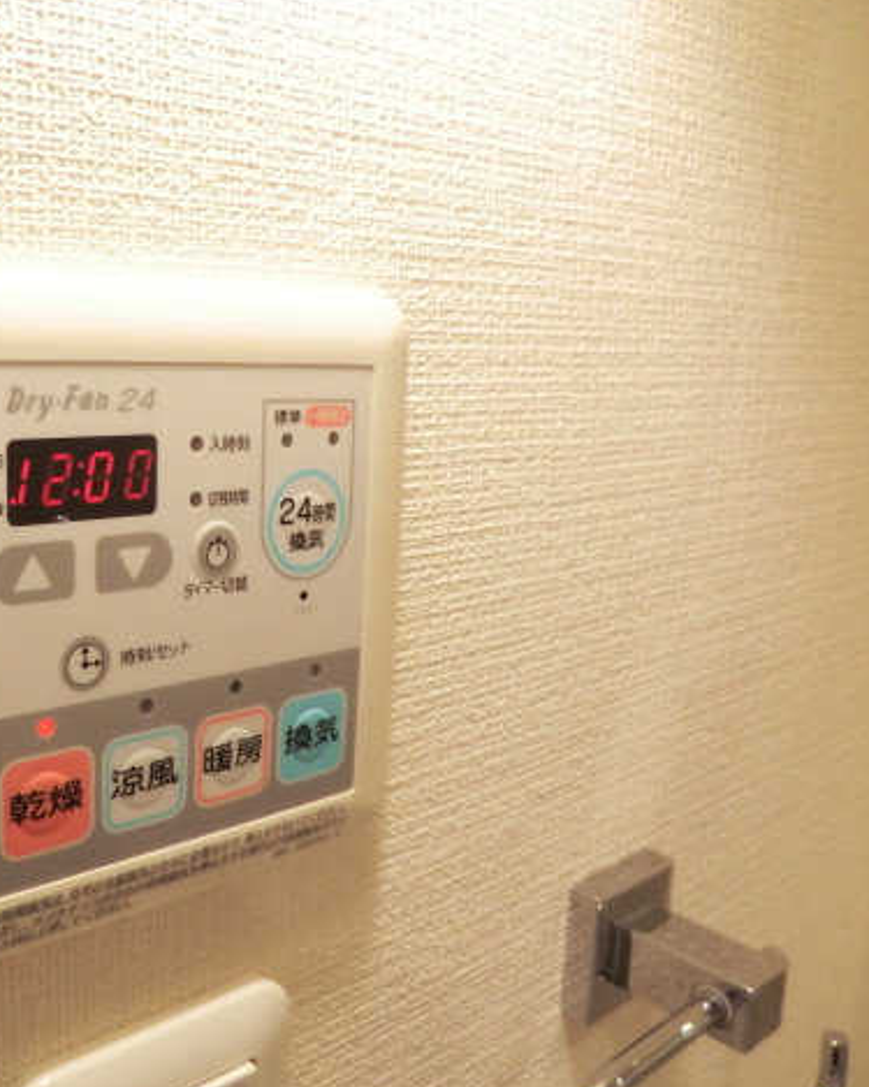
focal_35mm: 32
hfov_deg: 44.1
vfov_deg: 55.7
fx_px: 1029
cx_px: 206
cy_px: 540
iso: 250
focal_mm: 4.3
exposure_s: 1/60
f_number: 3.2
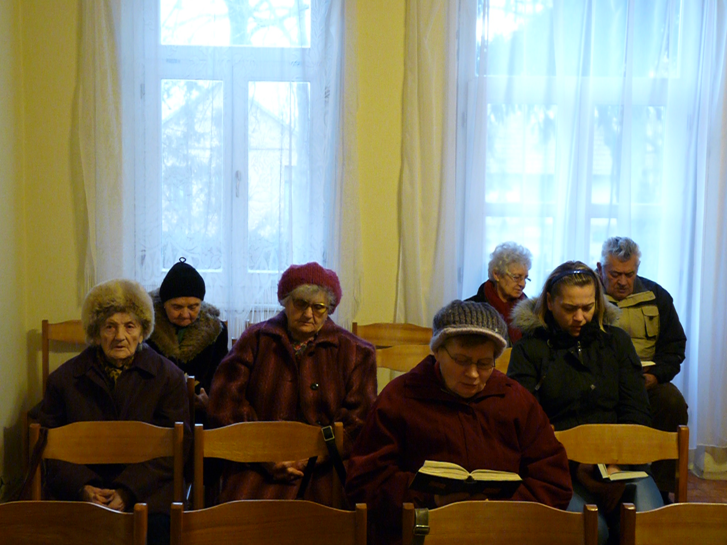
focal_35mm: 48
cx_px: 364
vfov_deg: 30.3
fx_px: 1008
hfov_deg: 39.7
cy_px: 272
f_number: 3.2
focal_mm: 8.5
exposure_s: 1/40
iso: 800
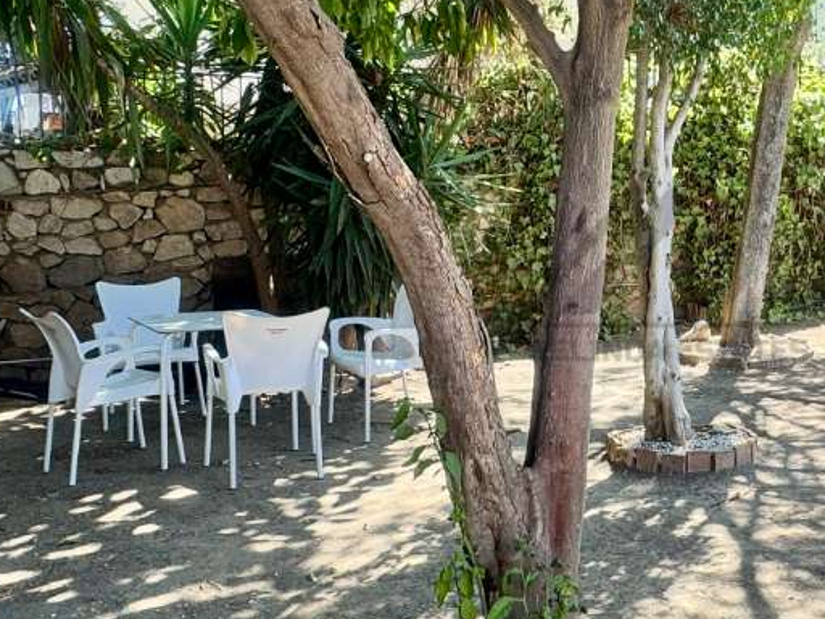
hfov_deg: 43.5
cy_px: 270
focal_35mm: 41
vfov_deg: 35.1
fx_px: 977
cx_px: 669
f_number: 2.2
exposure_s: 1/176
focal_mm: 2.22
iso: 40
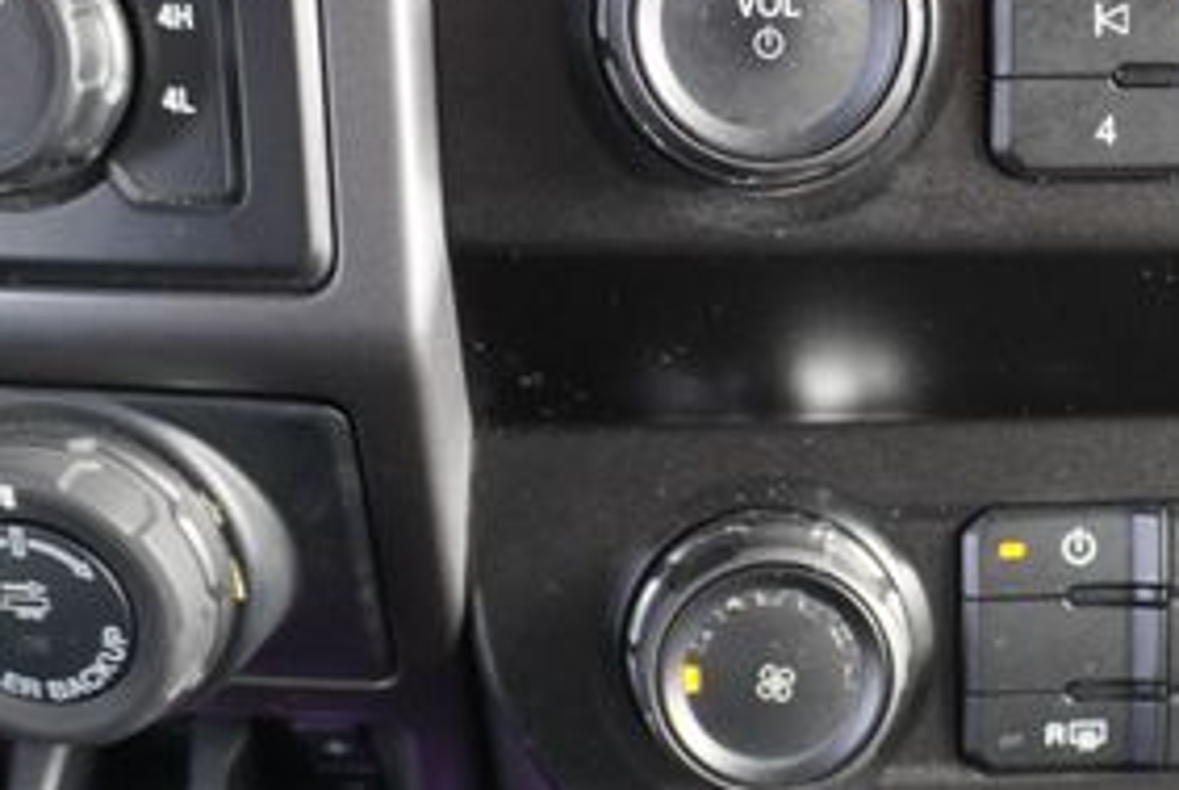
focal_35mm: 68
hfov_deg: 29.1
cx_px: 899
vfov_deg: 20.0
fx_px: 2230
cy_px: 564
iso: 640
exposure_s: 1/60
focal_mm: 20
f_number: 4
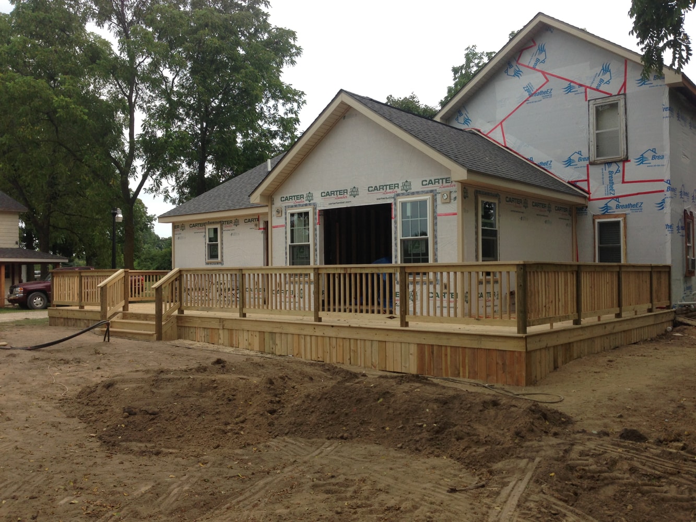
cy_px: 261
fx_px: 664
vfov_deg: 43.0
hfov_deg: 55.3
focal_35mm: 33
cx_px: 348
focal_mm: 4.13
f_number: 2.4
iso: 50
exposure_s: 1/577
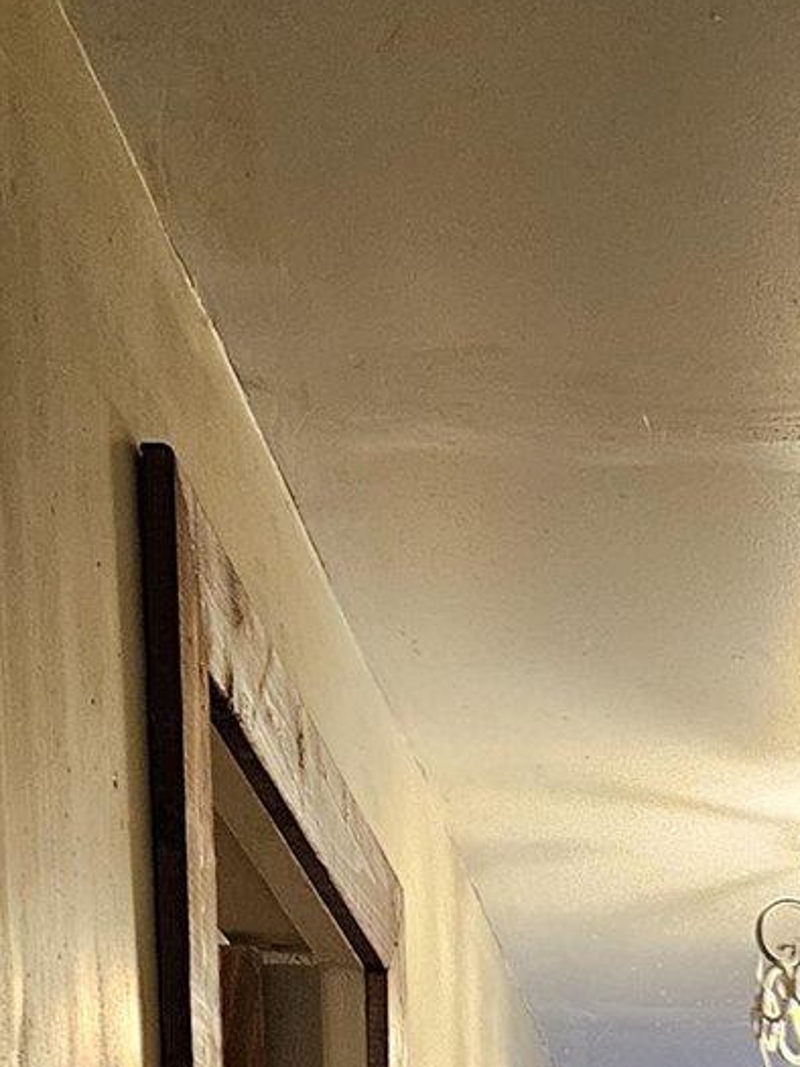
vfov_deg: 15.3
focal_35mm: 101
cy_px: 2187
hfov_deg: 14.2
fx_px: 3111
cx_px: 940
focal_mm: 5.4
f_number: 1.8
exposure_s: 1/60
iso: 640
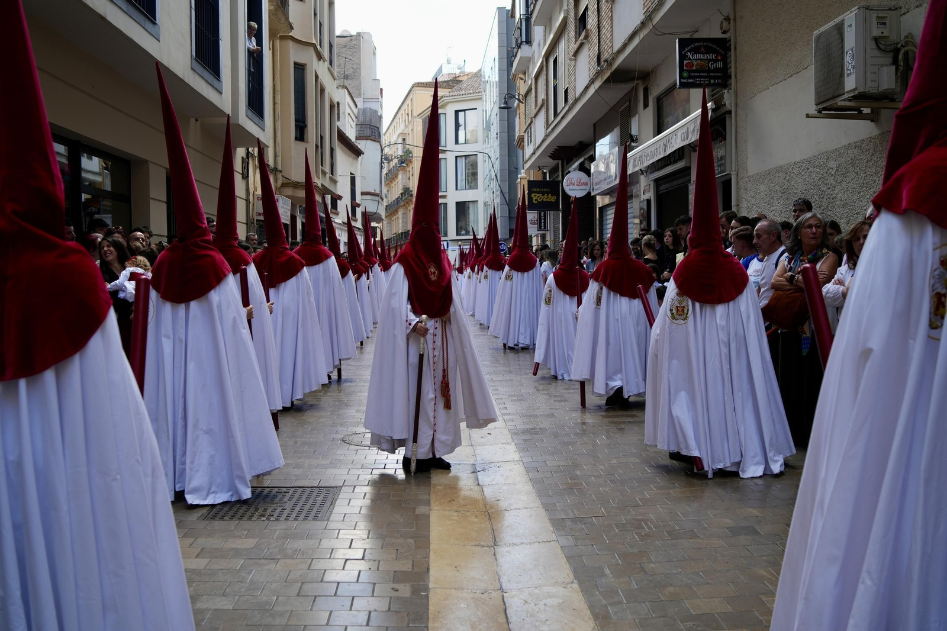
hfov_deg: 54.4
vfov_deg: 37.8
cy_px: 316
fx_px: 920
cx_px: 474
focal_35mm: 35
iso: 200
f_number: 4
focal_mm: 35
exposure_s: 1/320
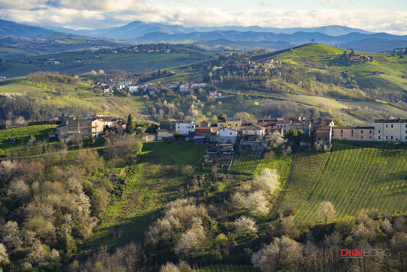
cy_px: 136
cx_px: 204
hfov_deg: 19.5
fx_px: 1187
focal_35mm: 105
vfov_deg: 13.0
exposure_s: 1/200
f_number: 5
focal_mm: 105
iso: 100
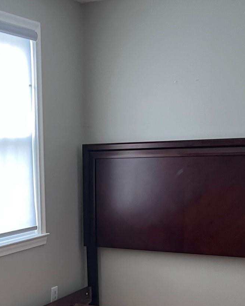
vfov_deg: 29.3
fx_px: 571
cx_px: 52
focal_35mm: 63
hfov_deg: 23.9
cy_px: 249
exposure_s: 1/60
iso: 250
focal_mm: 5.7
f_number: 1.5
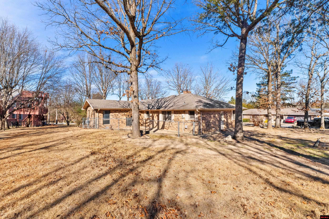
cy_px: 110
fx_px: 137
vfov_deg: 77.3
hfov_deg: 100.4
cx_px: 164
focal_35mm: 15
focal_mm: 10
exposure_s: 1/250
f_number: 8
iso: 320
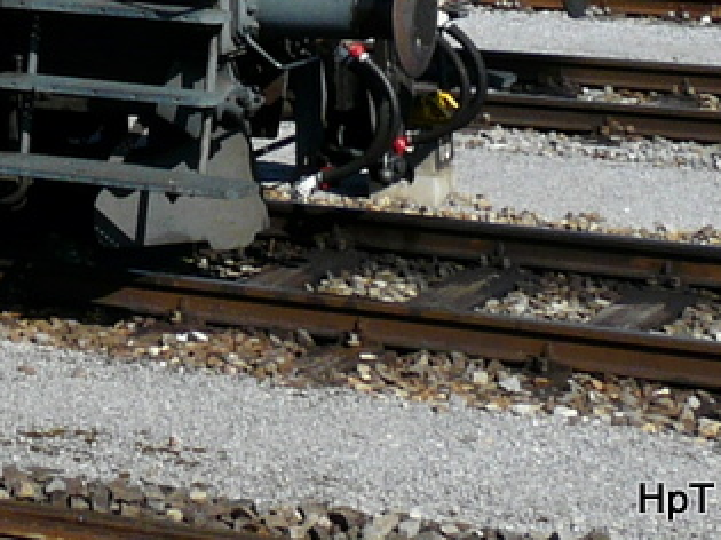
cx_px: -375
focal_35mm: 89
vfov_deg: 15.2
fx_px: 1853
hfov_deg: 19.2
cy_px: -292
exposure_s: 1/400
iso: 100
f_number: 5.6
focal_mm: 4.6
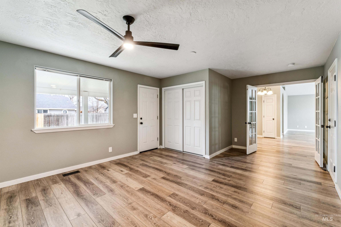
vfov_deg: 75.1
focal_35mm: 16
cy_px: 114
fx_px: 148
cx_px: 170
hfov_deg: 98.2
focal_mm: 15.6
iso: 400
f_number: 13
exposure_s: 1/4
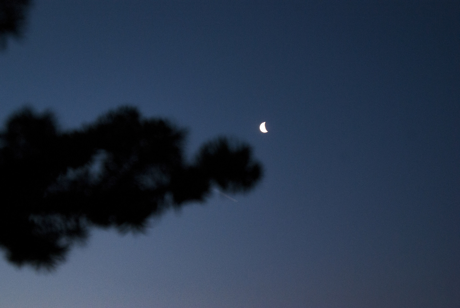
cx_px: 230
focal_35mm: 82
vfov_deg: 16.6
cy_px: 154
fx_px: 1055
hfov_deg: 24.6
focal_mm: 55
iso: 800
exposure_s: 1/10
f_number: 5.6
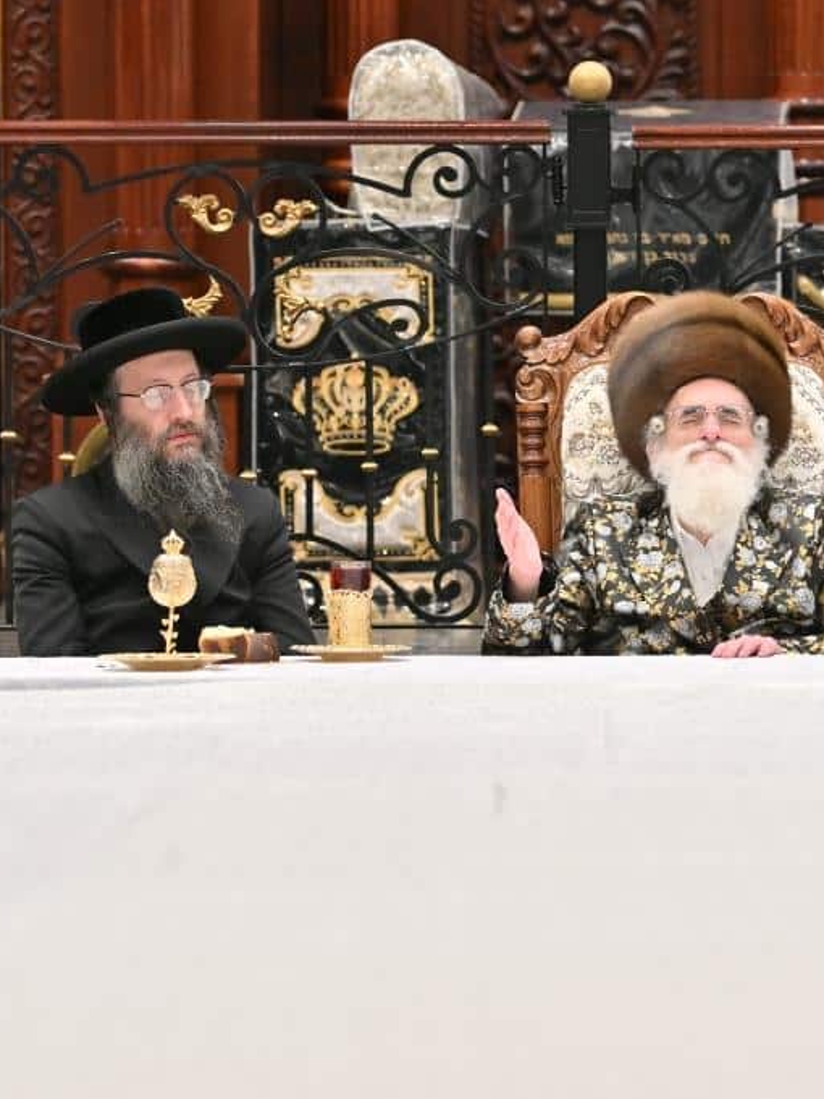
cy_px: 550
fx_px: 7586
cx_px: 761
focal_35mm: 239
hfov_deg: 6.2
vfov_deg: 8.3
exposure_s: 1/320
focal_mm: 110
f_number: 2.8
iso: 200
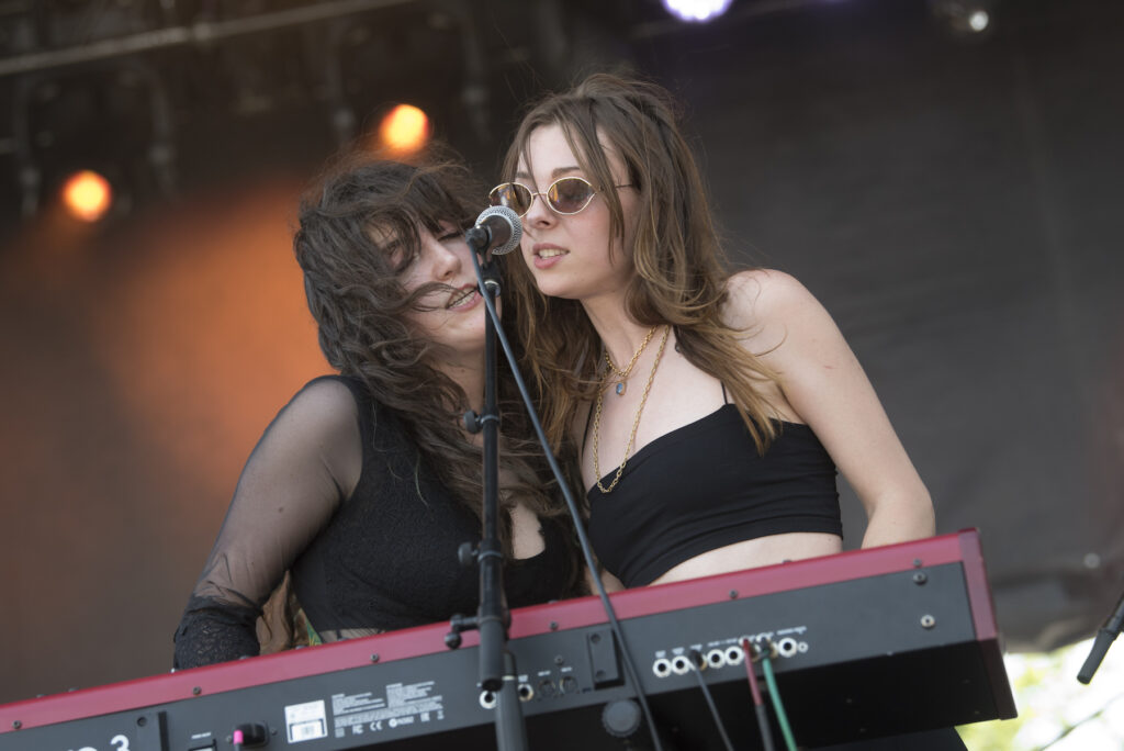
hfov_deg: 17.6
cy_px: 376
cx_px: 562
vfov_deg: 11.8
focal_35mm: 116
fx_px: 3624
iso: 800
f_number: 4.5
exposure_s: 1/400
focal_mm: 116
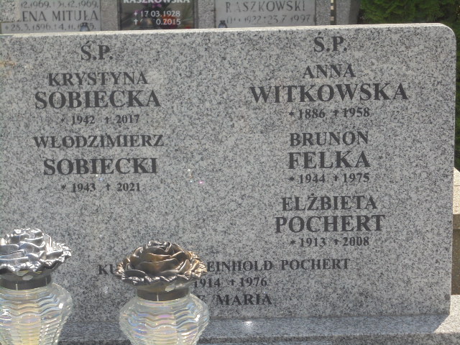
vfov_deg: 17.8
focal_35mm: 83
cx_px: 230
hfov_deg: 23.6
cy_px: 172
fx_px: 1103
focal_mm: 14.9
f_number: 6.7
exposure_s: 1/200
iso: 100
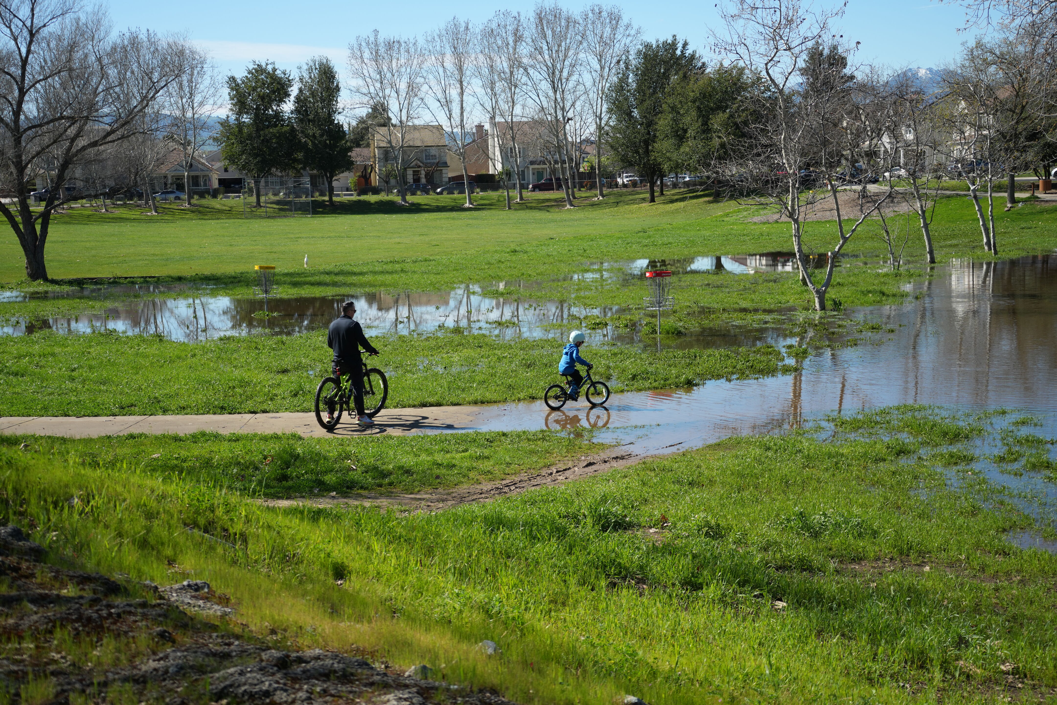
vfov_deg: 24.6
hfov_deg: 36.2
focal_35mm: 55
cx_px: 528
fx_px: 1615
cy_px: 352
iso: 320
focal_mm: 55
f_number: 5.6
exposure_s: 1/1250
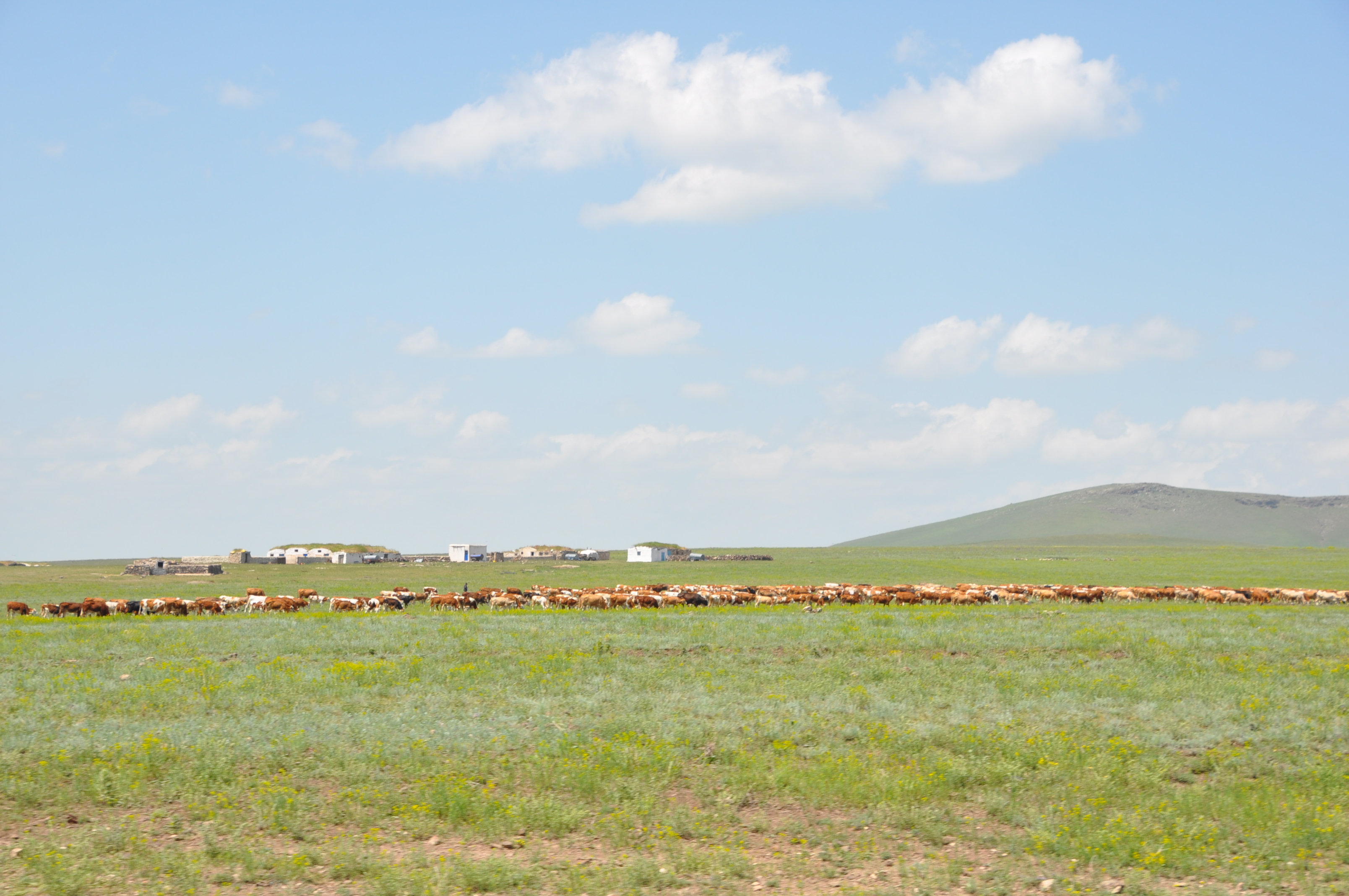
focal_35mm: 78
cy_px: 448
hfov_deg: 26.0
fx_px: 2919
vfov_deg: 17.4
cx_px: 674
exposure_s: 1/400
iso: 200
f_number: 10
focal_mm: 52
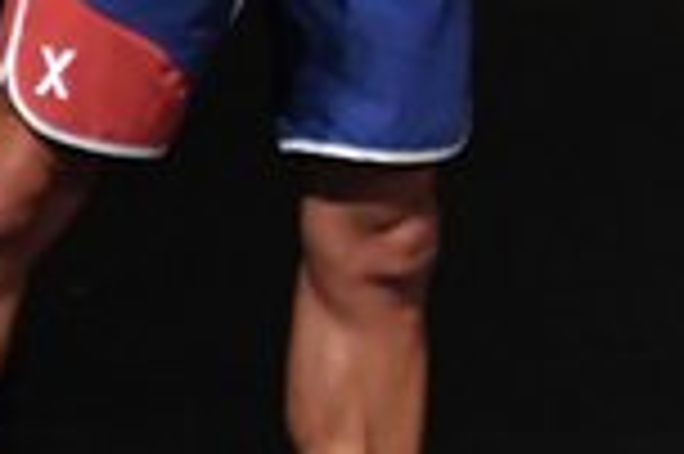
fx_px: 30557
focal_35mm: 1610
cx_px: 1604
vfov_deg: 0.9
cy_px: -315
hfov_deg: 1.3
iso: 4000
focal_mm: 210
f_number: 5.6
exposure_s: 1/400
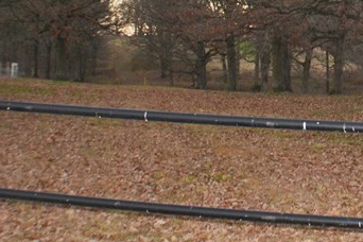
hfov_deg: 16.2
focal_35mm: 124
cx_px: 361
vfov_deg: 10.7
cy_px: -98
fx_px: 1250
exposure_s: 1/125
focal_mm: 26
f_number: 4.2
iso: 360
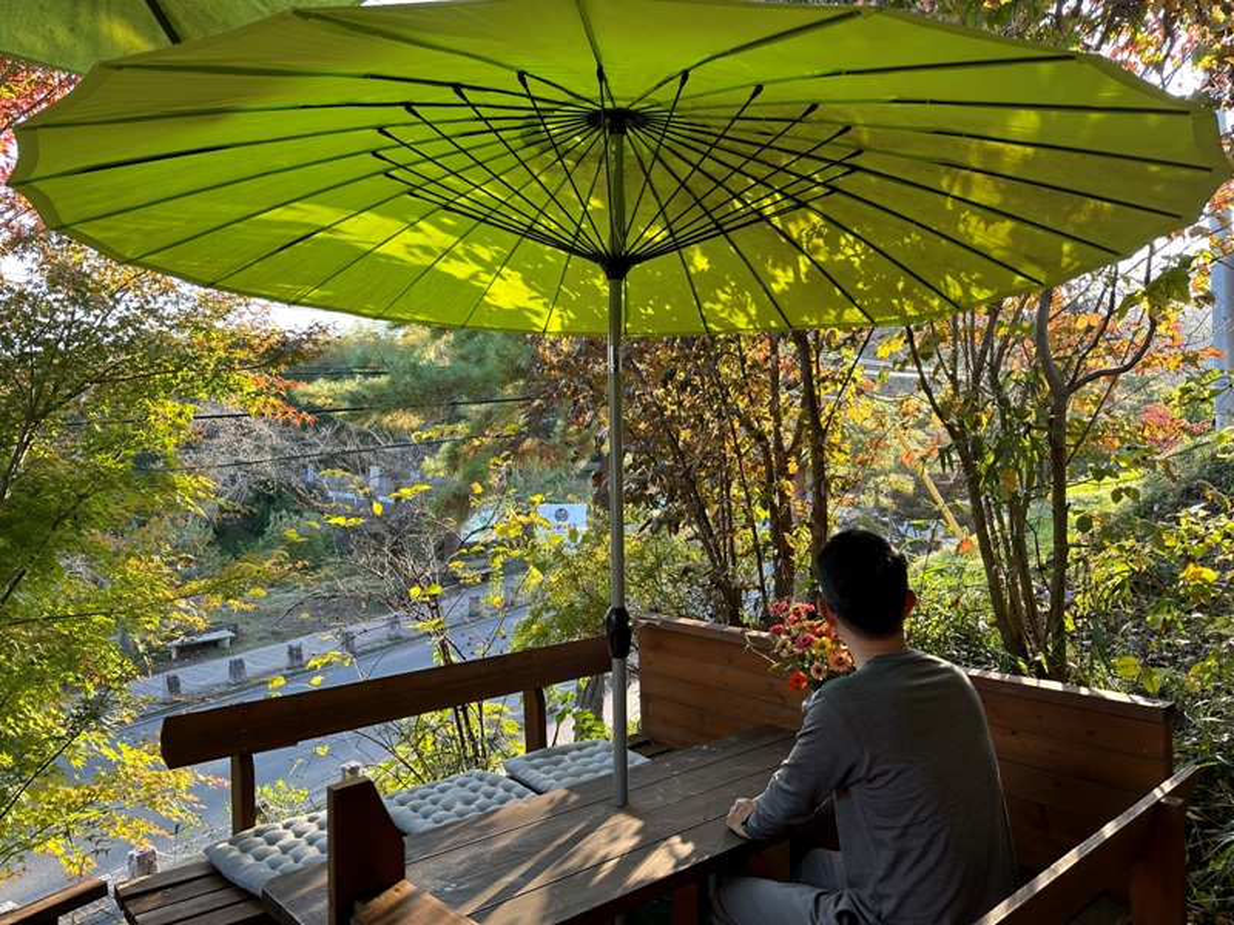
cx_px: 617
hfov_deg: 71.6
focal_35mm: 24
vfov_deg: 56.8
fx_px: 856
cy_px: 462
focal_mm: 6.86
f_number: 1.78
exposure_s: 1/182
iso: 64
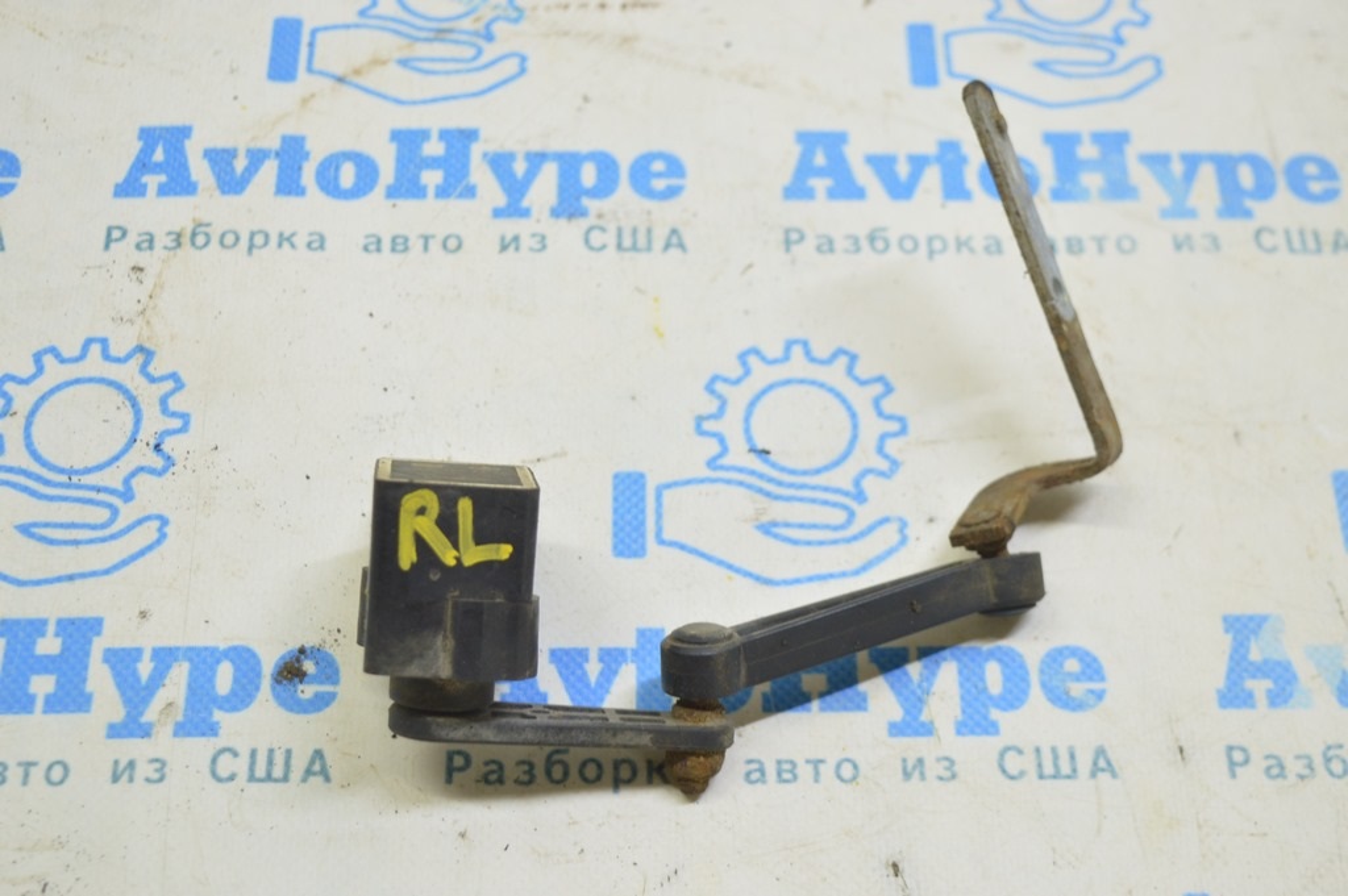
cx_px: 674
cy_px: 448
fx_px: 2133
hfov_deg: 35.1
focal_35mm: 57
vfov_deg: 23.7
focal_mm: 38
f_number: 5.6
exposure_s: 1/20
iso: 400
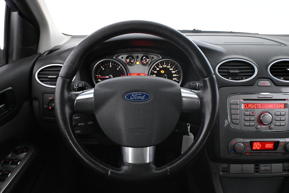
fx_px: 241
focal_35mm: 30
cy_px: 96
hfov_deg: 61.9
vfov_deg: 43.6
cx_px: 144
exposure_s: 1/60
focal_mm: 20
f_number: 3.8
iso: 5600
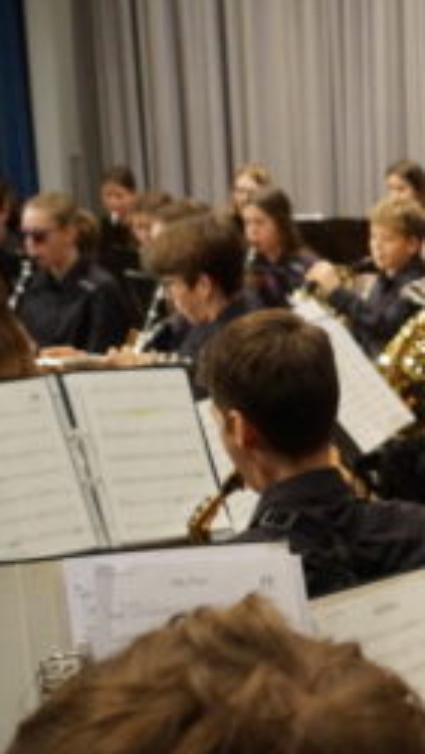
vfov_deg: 20.1
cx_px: 778
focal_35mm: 106
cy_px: 499
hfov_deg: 10.7
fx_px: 2119
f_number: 4.5
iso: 1600
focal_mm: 26
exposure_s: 1/160
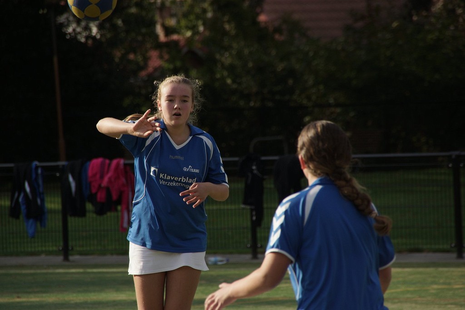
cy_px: 155
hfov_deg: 5.5
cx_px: 232
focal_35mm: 375
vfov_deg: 3.7
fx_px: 4842
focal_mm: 250
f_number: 8
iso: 200
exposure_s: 1/500
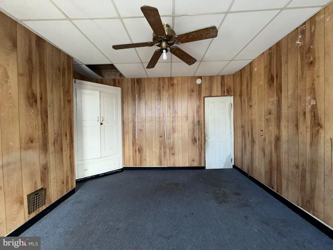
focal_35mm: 14
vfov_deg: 85.7
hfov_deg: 102.1
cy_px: 125
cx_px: 166
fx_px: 135
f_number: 2.2
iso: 100
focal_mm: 2.22
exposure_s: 1/121
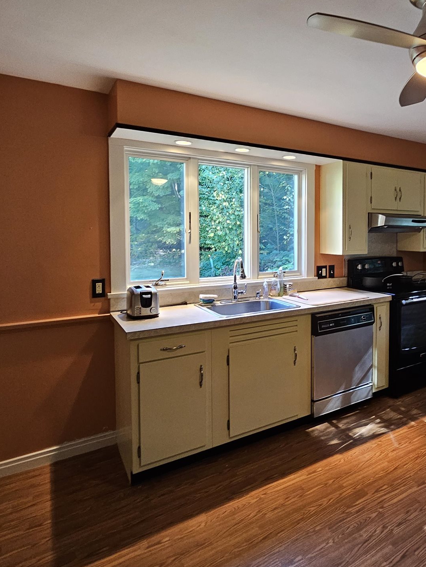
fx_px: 344
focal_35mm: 21
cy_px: 253
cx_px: 317
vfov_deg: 78.7
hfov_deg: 60.2
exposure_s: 1/40
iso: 320
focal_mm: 2.2
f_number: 2.2
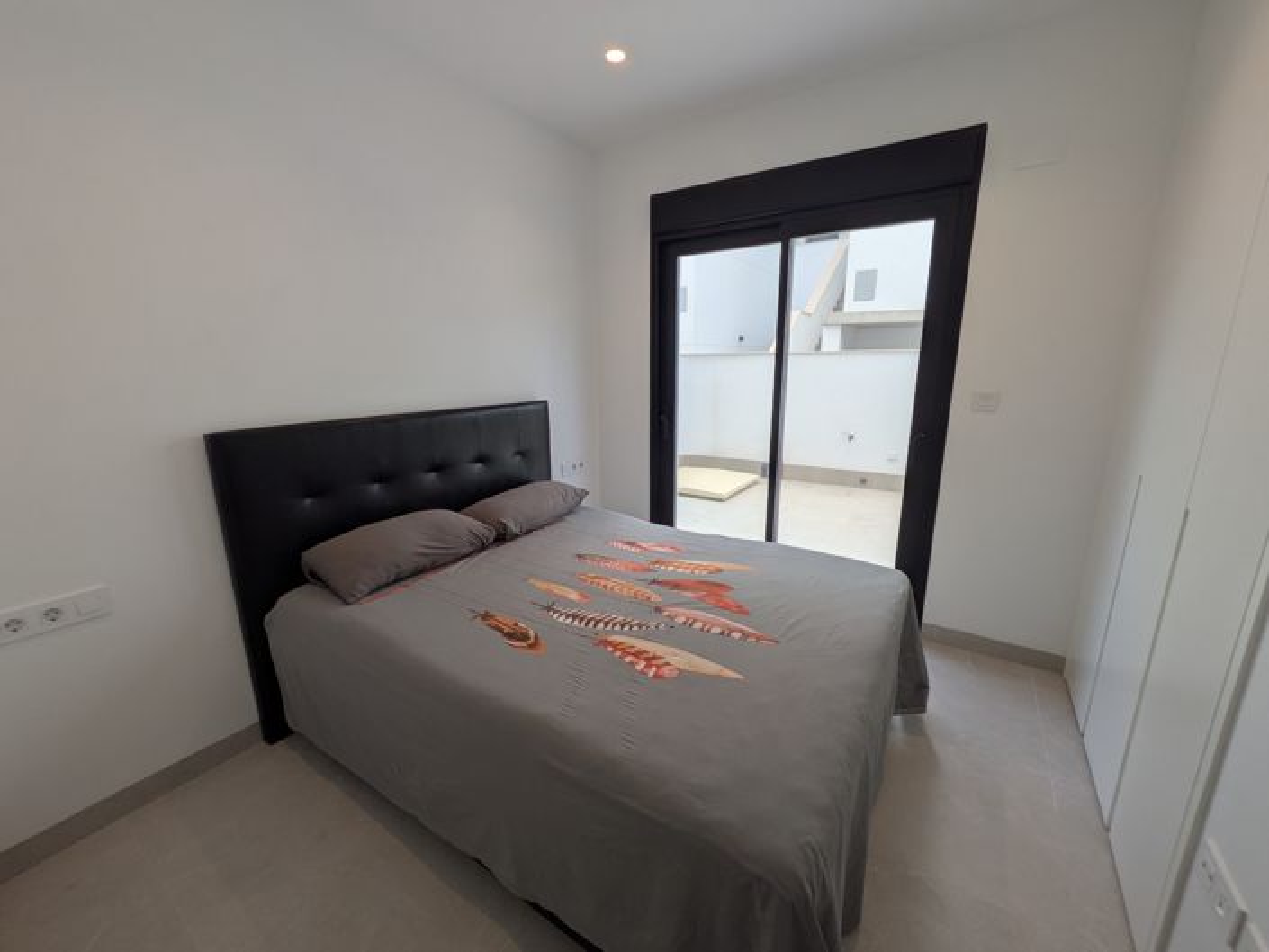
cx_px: 634
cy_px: 476
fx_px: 513
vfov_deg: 85.7
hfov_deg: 102.1
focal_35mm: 14
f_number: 2.2
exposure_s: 1/135
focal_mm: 1.83
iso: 48
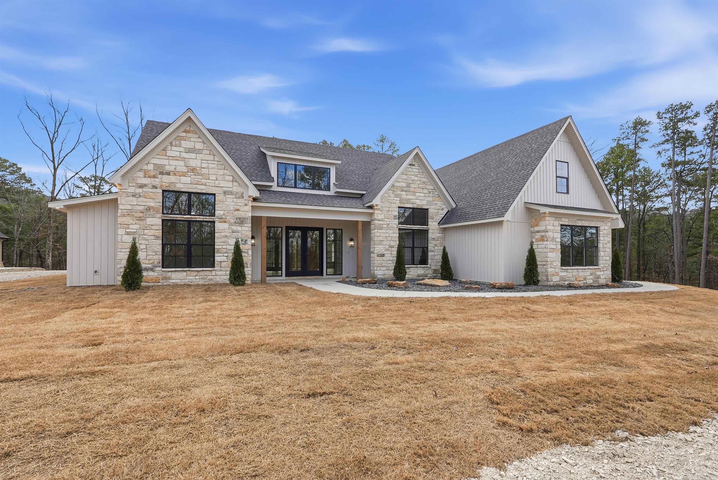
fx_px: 319
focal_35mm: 16
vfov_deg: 73.8
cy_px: 240
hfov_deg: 96.7
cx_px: 359
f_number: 8
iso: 250
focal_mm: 16
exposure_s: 1/1000
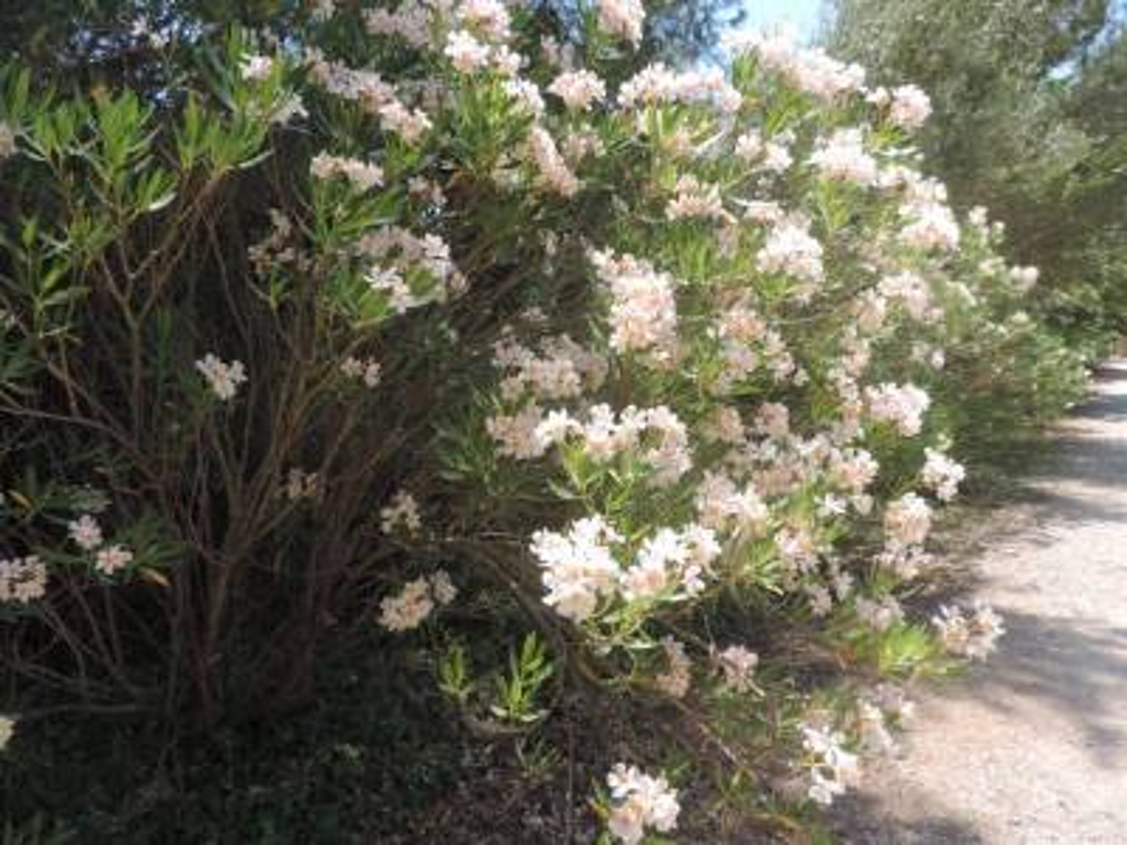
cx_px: 564
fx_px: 781
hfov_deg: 71.6
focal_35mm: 24
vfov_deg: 56.8
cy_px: 422
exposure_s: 1/500
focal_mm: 4.3
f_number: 3
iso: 80
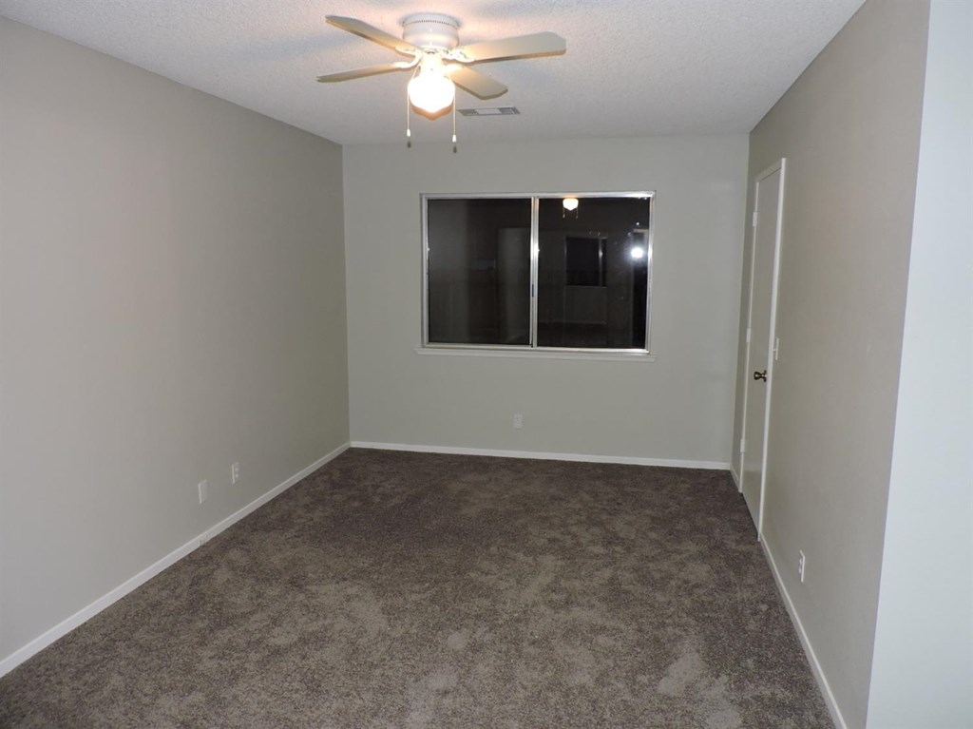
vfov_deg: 56.8
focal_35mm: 24
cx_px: 486
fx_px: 674
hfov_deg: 71.6
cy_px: 364
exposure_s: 1/30
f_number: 3
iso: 200
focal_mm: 4.3
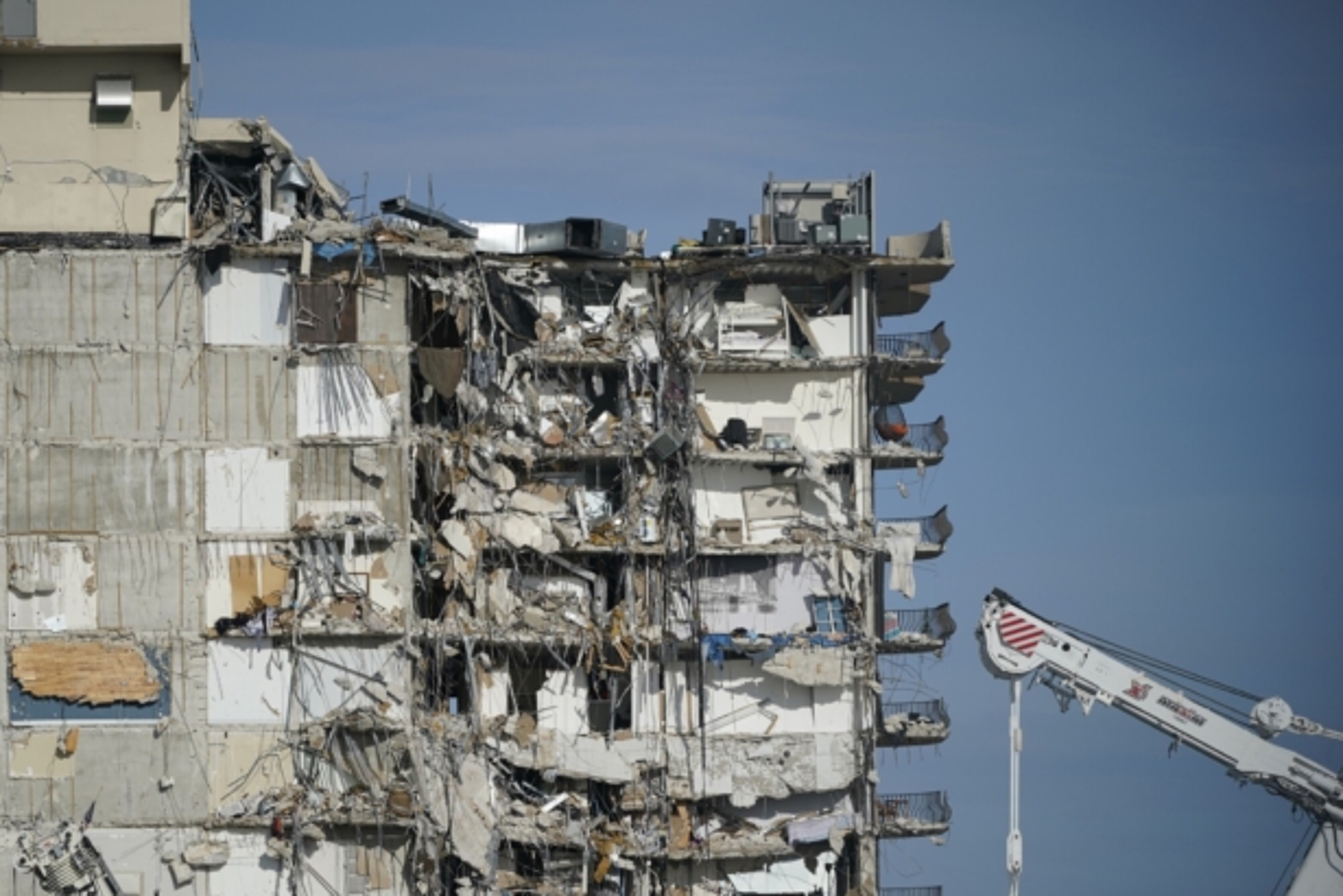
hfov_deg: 6.9
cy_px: 448
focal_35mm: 300
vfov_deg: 4.6
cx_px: 672
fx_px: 11191
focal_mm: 300
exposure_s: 1/3200
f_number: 5.6
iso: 250
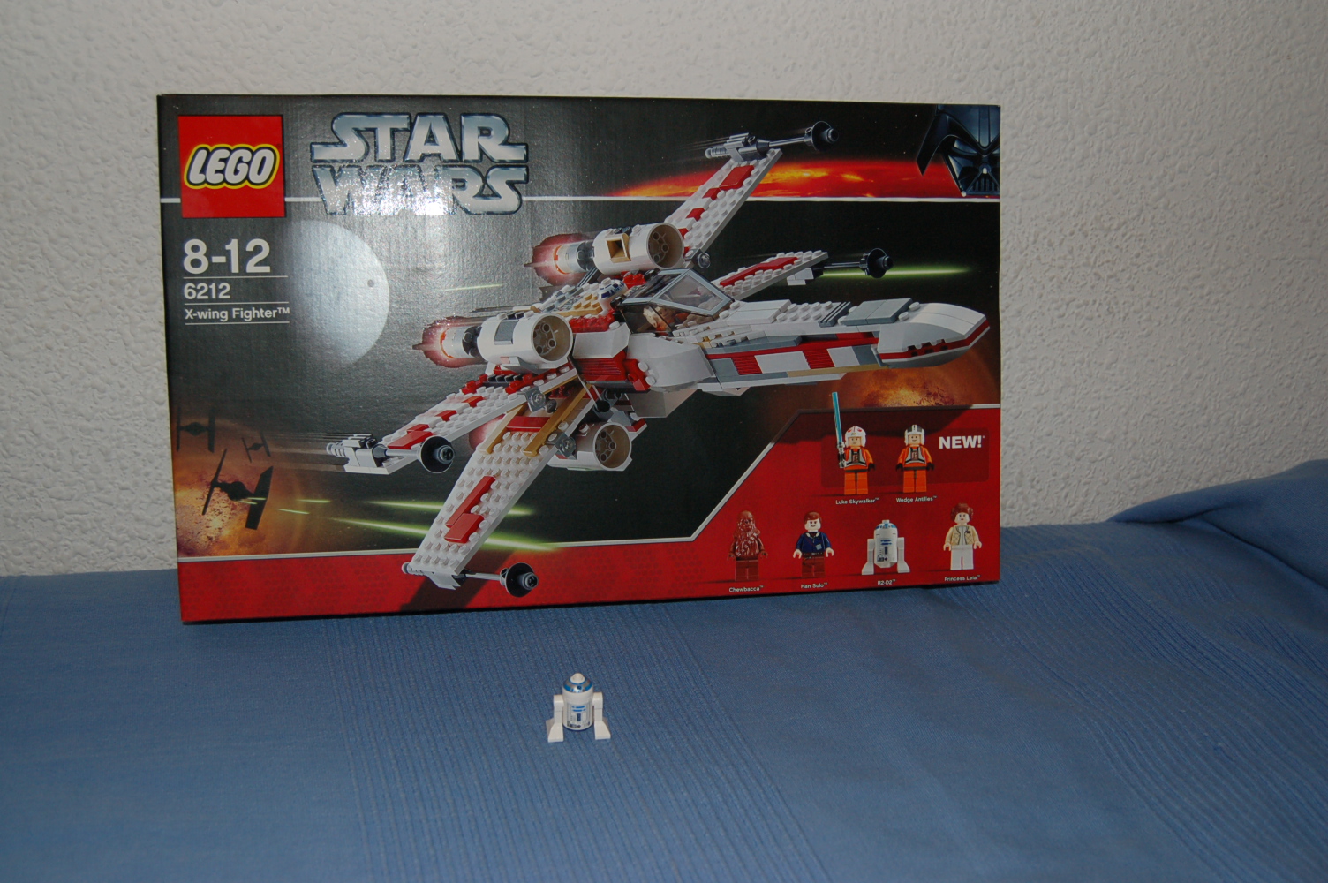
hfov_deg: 53.2
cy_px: 442
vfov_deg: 36.8
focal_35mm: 36
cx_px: 664
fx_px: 1327
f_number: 4
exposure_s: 1/60
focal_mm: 24
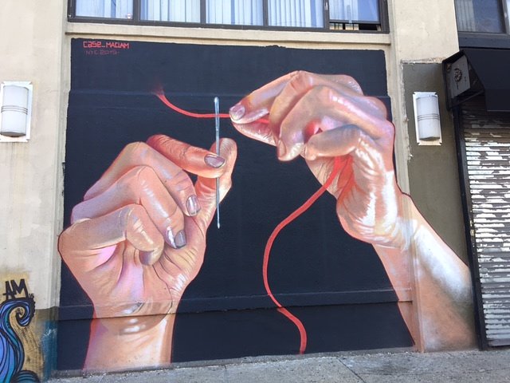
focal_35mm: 29
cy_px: 192
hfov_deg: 61.7
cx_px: 255
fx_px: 427
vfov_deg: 48.2
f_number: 2.2
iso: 32
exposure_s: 1/120
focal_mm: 4.15
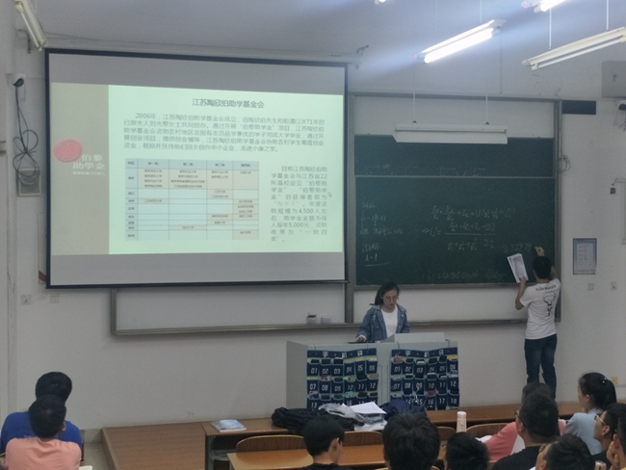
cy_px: 235
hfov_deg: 71.6
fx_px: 434
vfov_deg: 56.8
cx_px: 313
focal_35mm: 24
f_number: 1.7
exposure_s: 1/33
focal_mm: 4.1
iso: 219
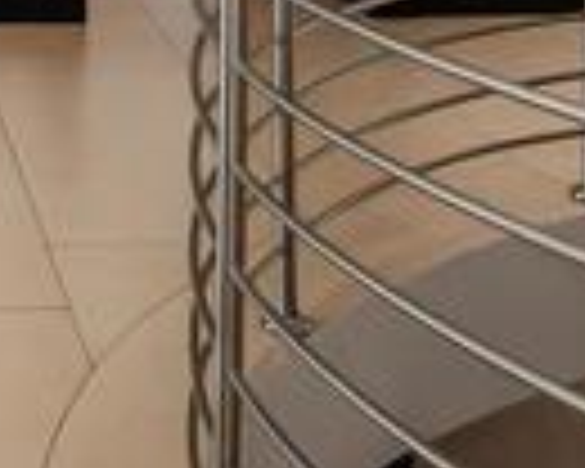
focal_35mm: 92
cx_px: -72
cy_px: -450
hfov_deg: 19.8
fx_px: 1593
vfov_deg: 14.2
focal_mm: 16
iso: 400
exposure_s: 1/125
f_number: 7.1
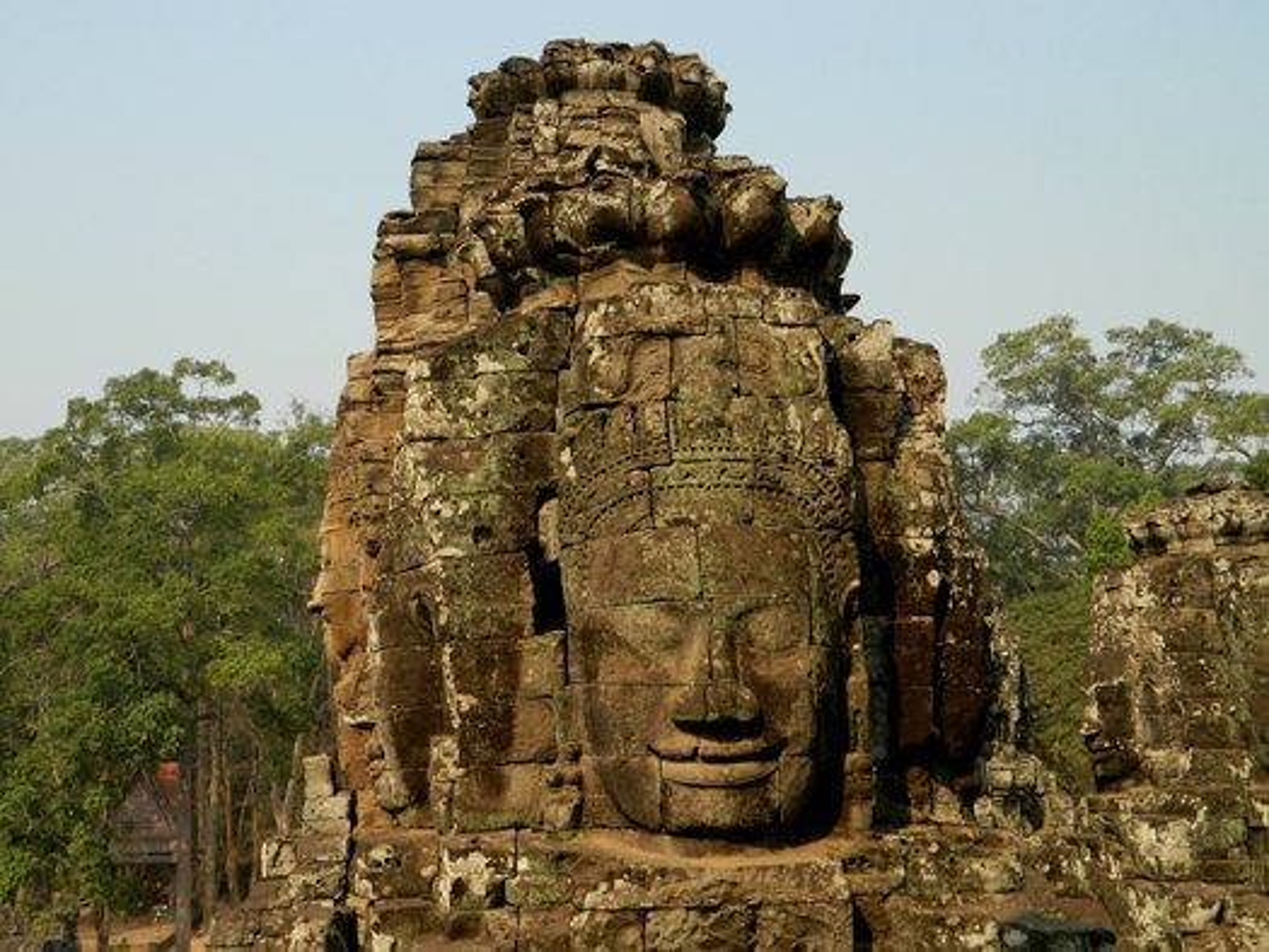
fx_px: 1503
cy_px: 476
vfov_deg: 35.1
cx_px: 634
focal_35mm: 41
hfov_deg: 45.8
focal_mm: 7.3
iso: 80
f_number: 3.5
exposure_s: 1/640
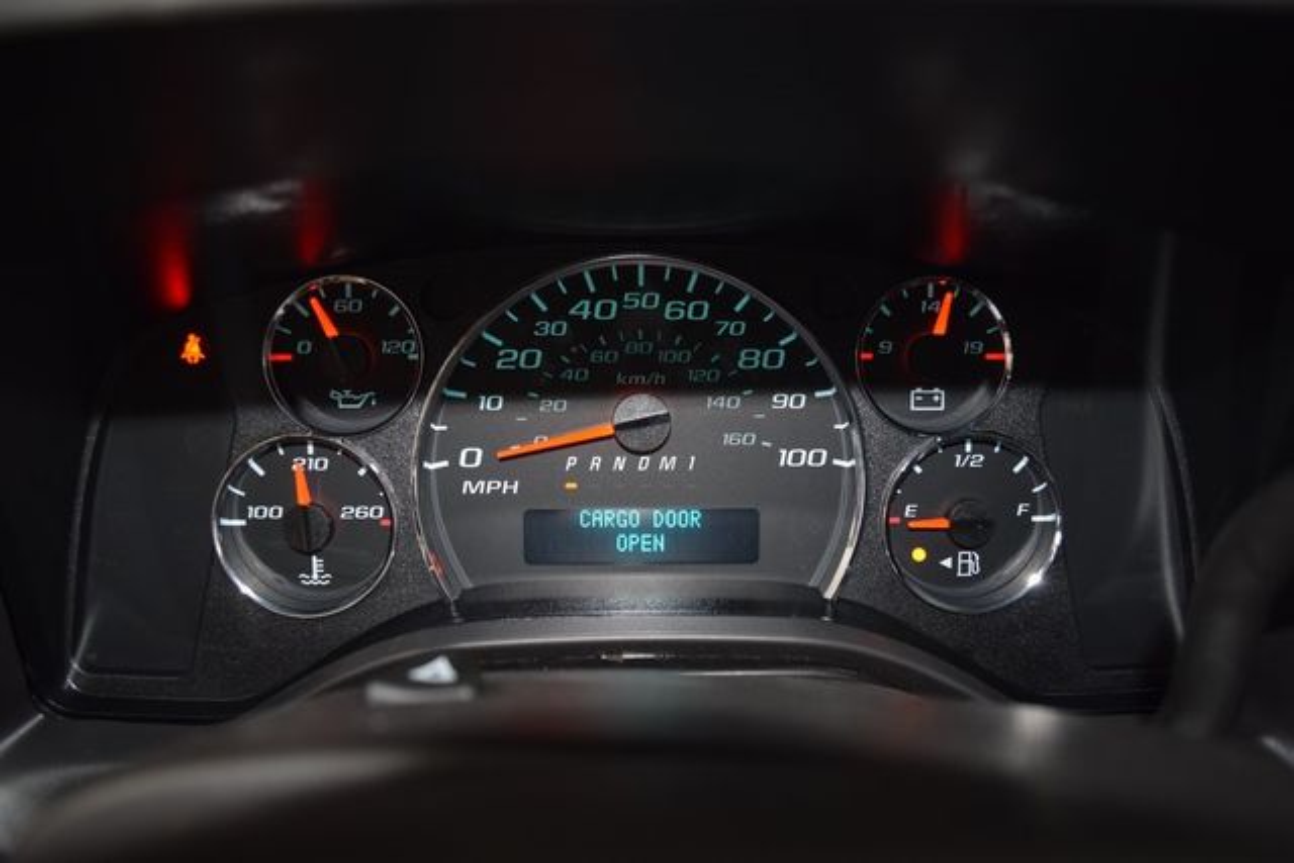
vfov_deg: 48.0
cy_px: 432
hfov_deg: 67.4
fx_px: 971
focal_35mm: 27
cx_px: 647
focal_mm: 18
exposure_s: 1/30
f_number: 3.5
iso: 500
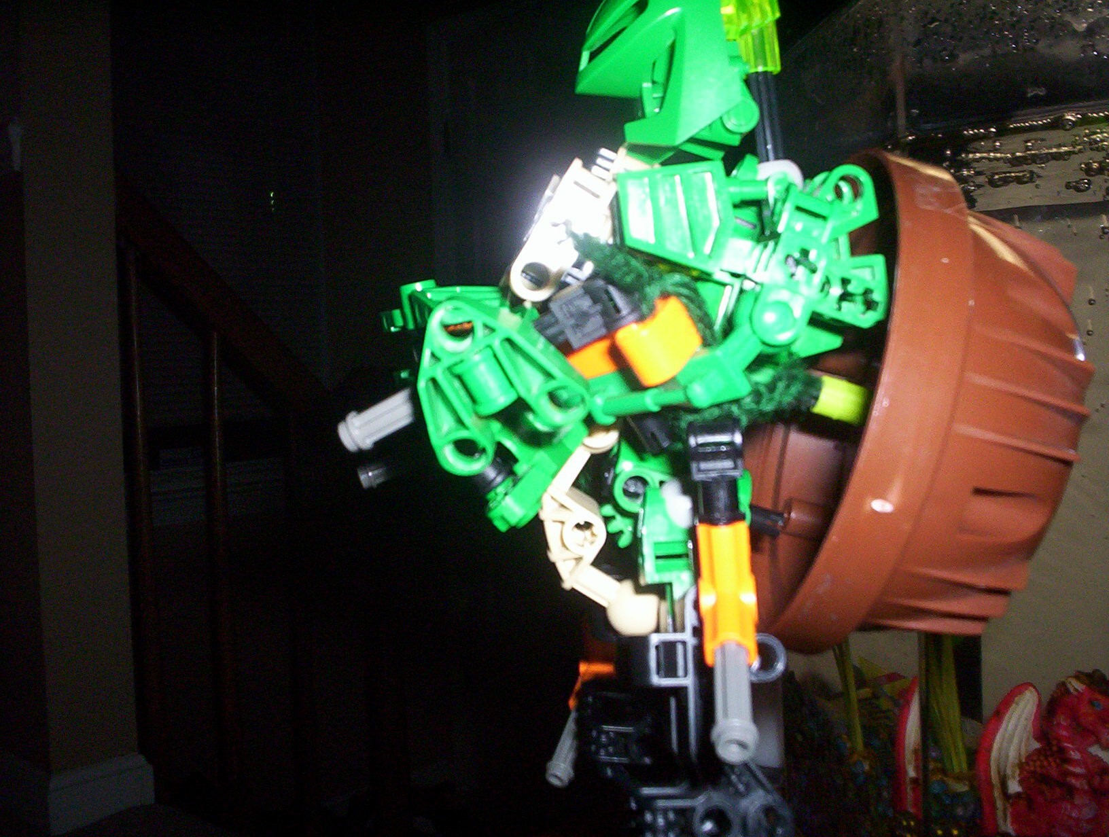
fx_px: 1220
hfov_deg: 48.9
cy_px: 418
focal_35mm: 38
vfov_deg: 37.9
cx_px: 554
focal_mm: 4.99
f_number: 4.5
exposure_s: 1/60
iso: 140
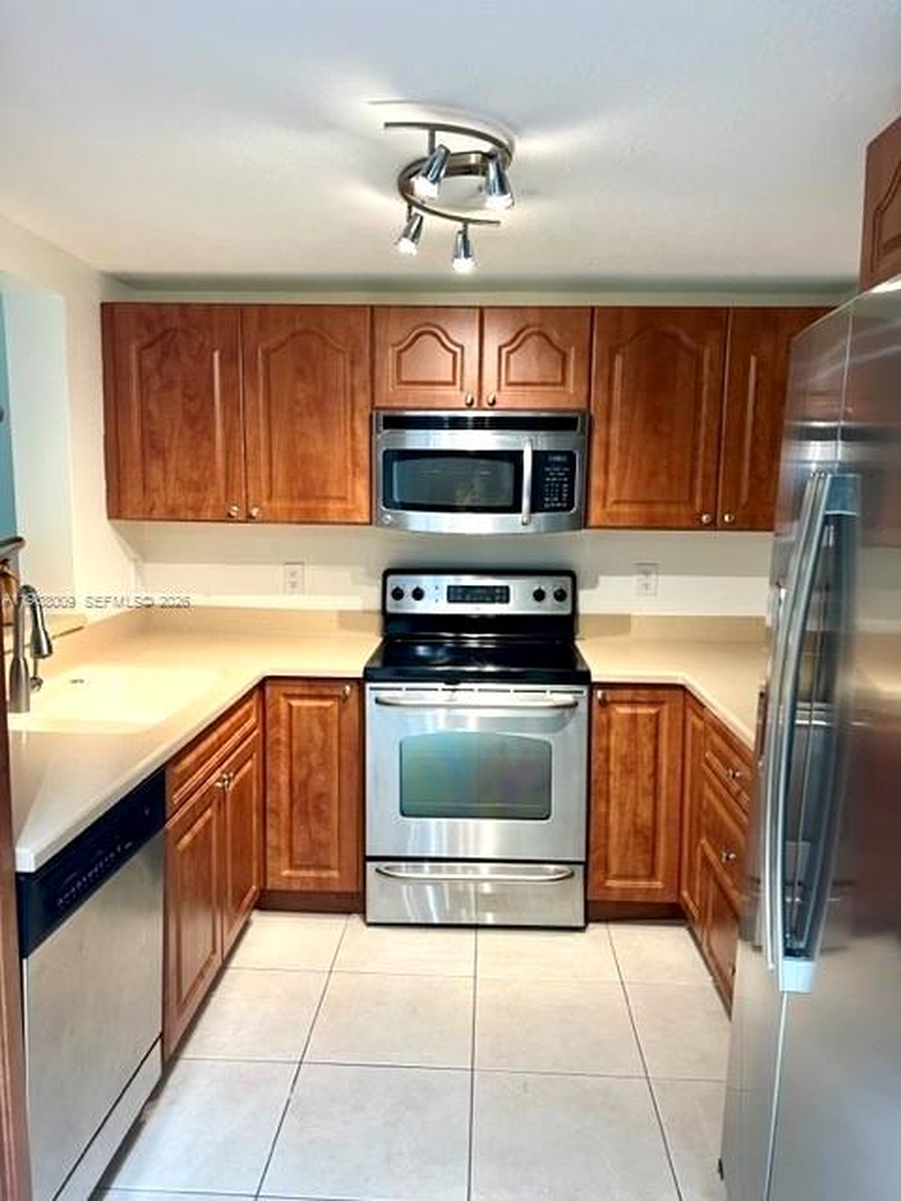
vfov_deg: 67.3
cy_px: 600
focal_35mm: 26
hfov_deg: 53.1
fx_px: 902
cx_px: 450
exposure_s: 1/60
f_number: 1.5
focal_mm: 5.7
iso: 125
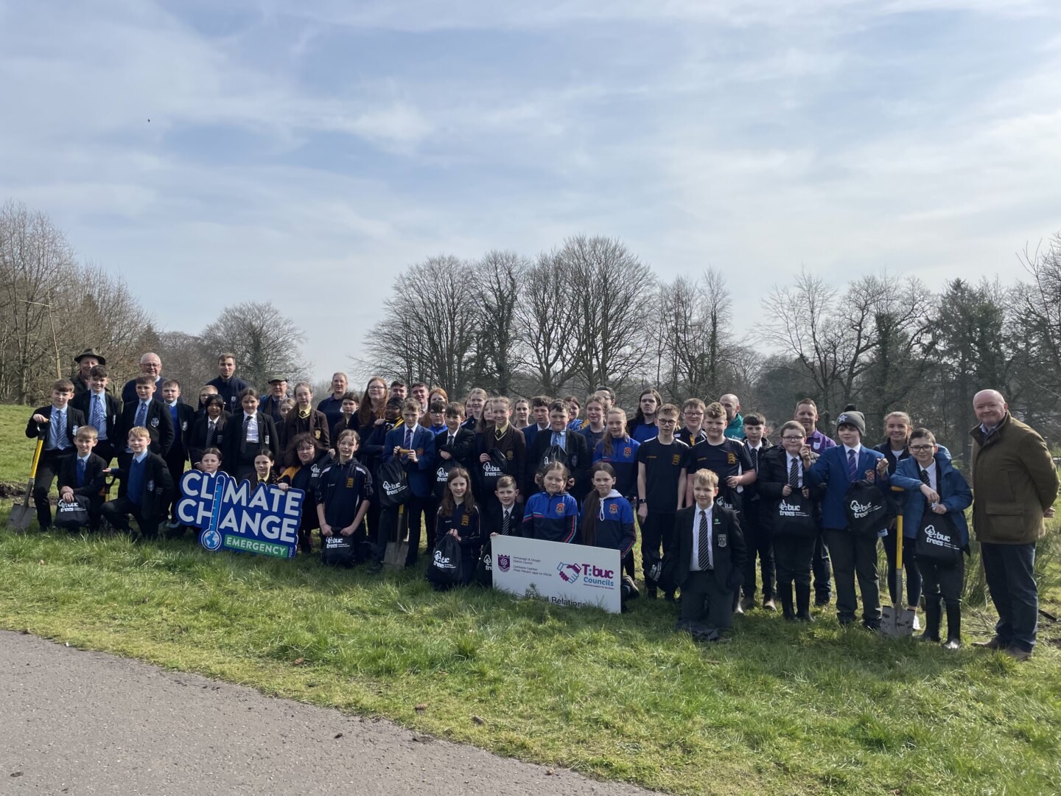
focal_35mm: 26
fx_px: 797
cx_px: 530
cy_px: 398
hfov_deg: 67.3
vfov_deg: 53.1
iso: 32
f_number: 1.6
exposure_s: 1/4292
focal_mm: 4.2
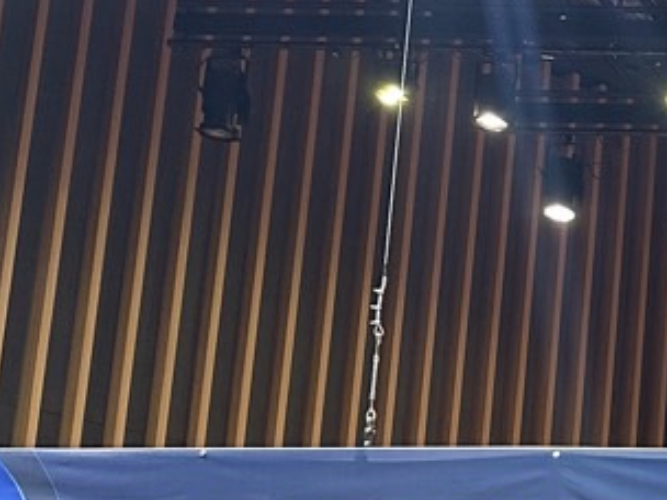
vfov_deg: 14.1
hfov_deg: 15.1
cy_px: 623
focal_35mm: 101
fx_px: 1946
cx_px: 1400
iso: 250
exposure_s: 1/60
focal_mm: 6.86
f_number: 1.78
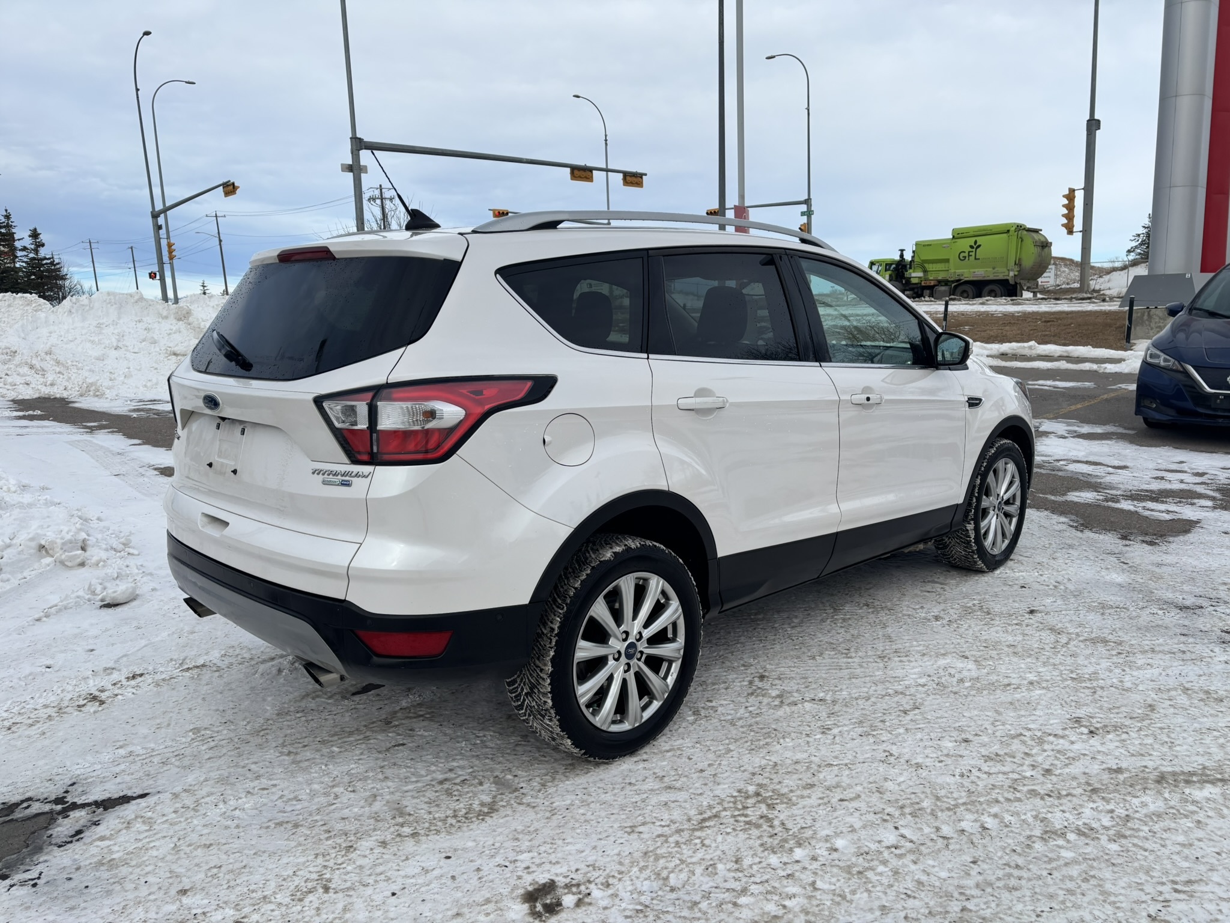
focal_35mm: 26
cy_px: 462
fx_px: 924
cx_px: 615
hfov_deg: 67.3
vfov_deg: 53.1
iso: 50
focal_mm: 5.96
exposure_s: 1/3937
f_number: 1.6
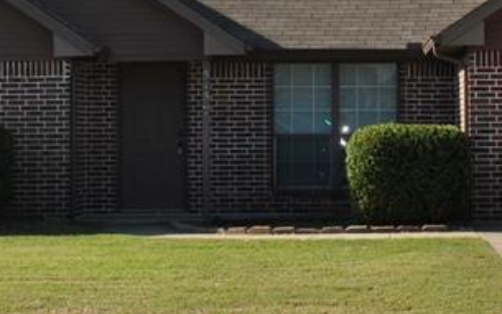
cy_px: 32
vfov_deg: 11.5
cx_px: 334
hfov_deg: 18.4
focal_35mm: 113
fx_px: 1547
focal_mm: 22
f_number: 9
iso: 100
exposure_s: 1/200
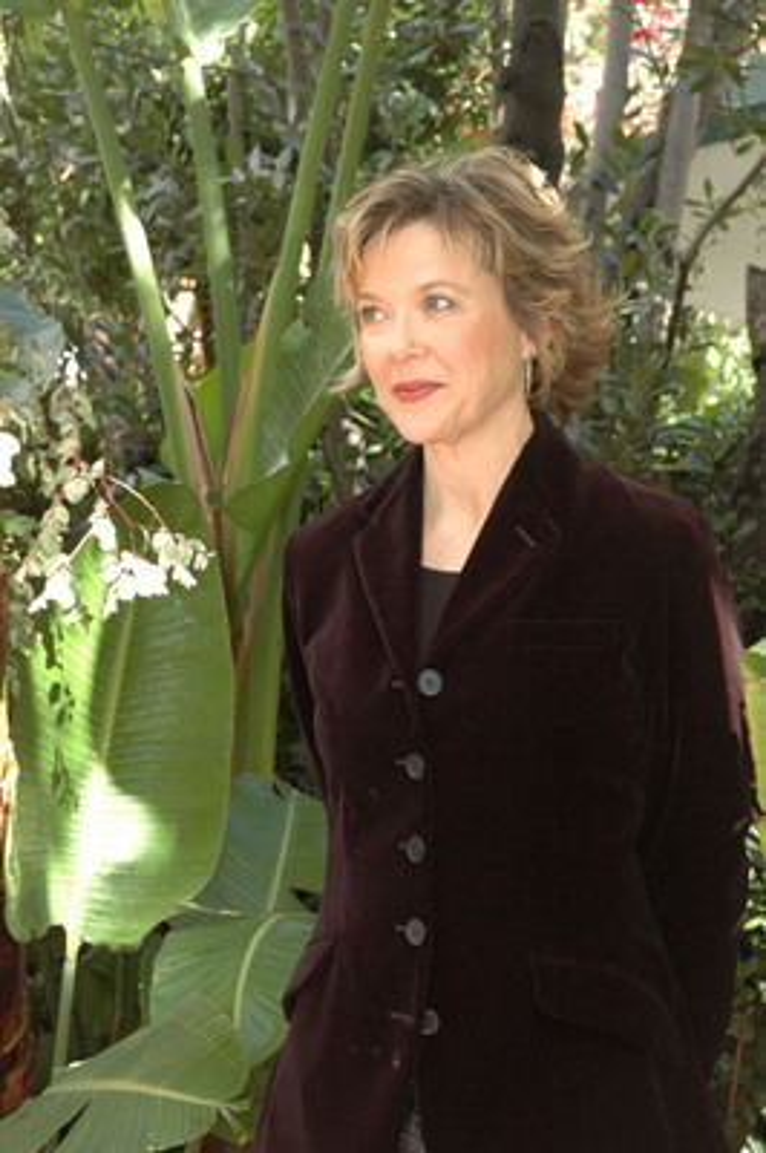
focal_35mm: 69
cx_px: 383
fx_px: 2206
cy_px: 576
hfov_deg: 19.7
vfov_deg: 29.3
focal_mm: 46
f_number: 7.1
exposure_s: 1/200
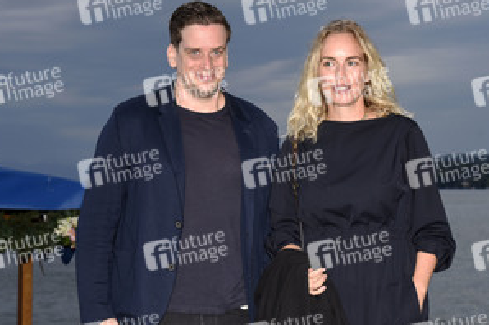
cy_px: 210
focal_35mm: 106
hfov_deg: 19.3
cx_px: 306
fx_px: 1438
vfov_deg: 12.9
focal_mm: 70
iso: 1250
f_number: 6.3
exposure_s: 1/160
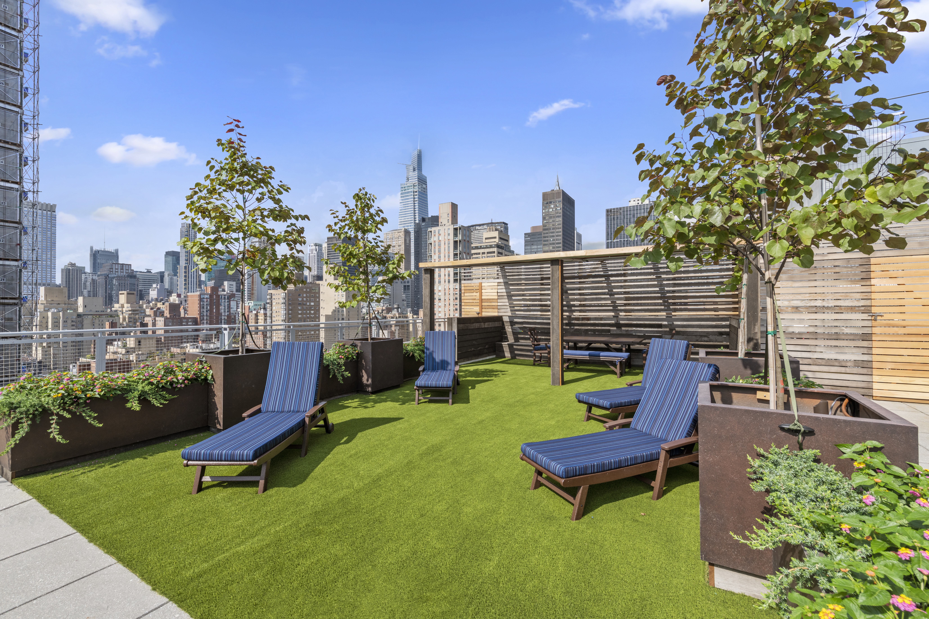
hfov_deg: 96.7
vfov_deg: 73.7
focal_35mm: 16
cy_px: 310
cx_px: 464
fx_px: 413
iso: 100
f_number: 10
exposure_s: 1/250
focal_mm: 16
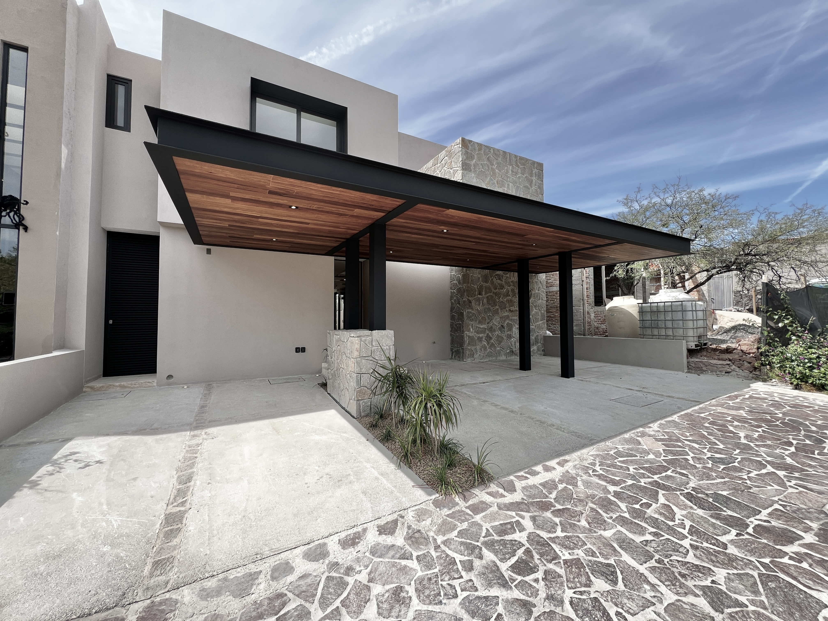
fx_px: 311
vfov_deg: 89.9
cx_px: 414
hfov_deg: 106.2
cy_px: 310
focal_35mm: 13
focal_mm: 1.57
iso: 32
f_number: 1.8
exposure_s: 1/346
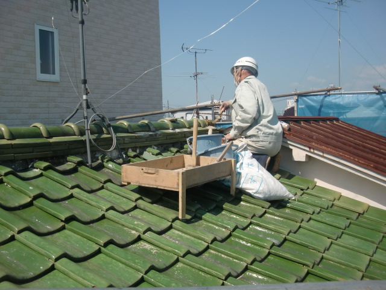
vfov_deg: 37.7
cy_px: 145
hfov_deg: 49.0
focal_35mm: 38
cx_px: 193
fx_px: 424
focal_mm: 6.66
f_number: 3.9
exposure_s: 1/800
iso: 64
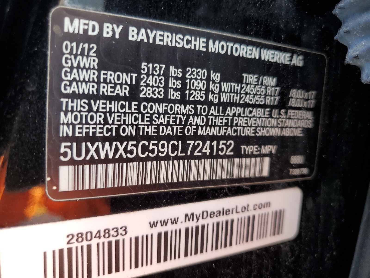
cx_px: 185
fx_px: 278
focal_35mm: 26
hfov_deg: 67.3
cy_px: 139
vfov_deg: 53.1
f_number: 1.5
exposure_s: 1/123
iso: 50
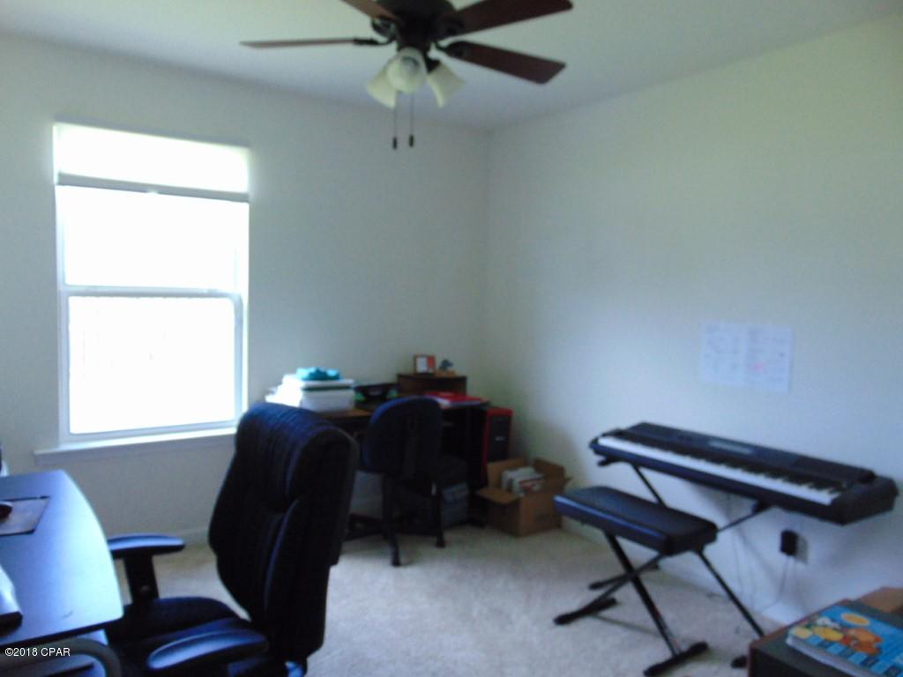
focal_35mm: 25
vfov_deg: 54.9
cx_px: 452
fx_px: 652
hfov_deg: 69.4
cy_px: 338
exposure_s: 1/60
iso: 250
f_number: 3
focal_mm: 4.5
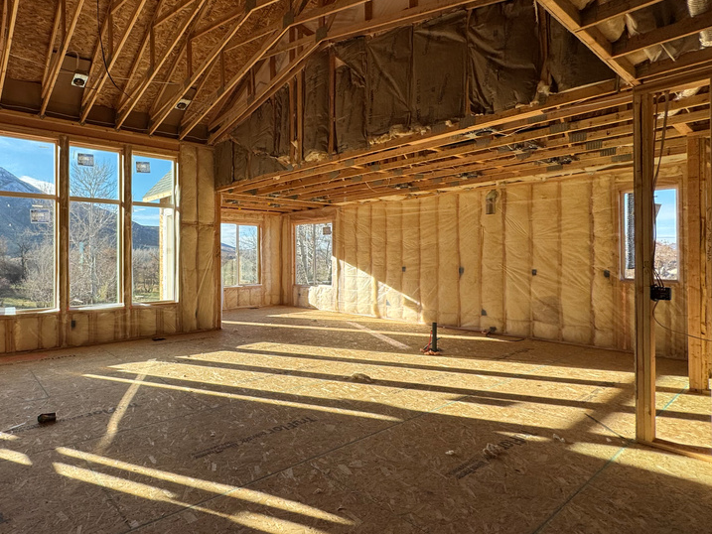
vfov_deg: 66.0
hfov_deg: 78.4
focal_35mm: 20
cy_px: 255
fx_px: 411
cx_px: 222
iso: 40
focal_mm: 2.22
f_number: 2.2
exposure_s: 1/508
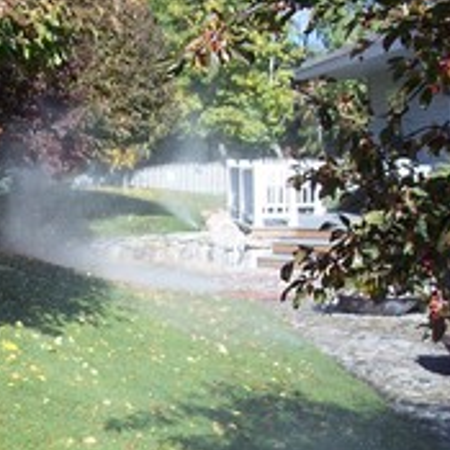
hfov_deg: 20.9
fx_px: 1162
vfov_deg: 21.9
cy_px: 190
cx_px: -36
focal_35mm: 79
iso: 100
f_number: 3.4
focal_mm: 8
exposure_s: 1/750
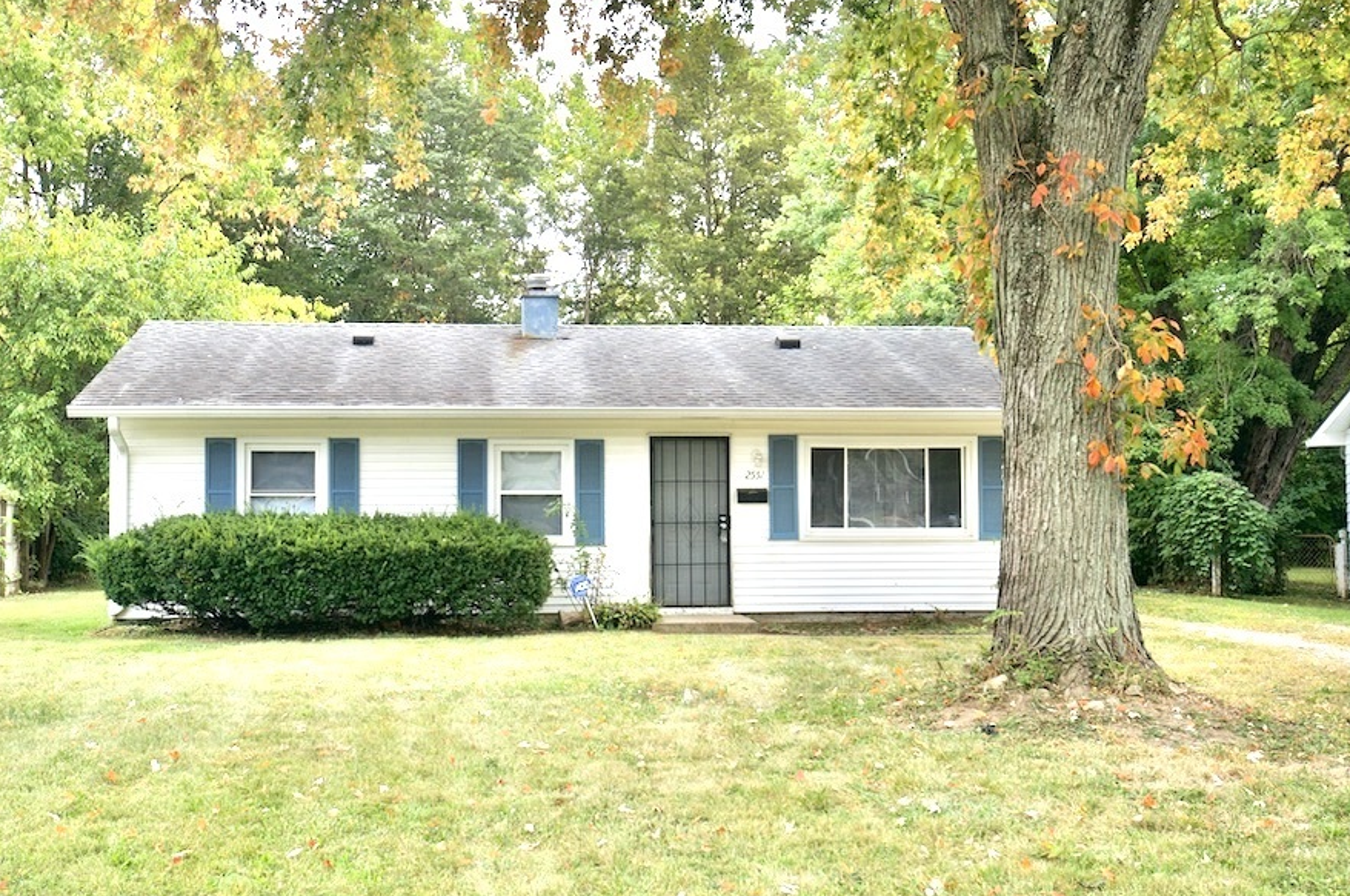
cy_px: 461
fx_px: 1573
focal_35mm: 42
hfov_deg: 46.4
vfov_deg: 31.8
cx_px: 613
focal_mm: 24
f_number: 7.1
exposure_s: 1/200
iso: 200
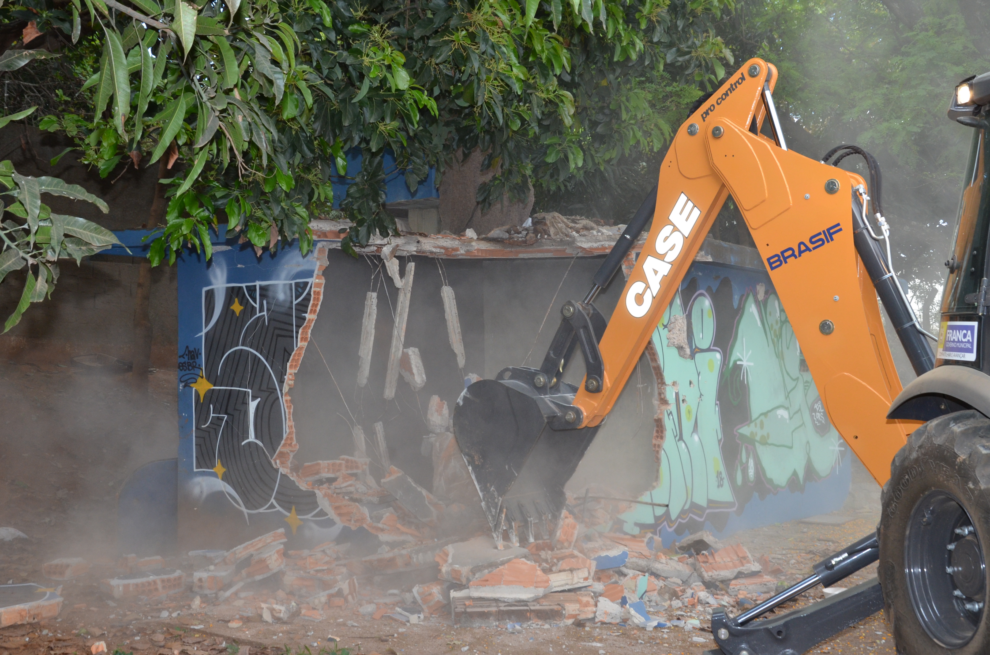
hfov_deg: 43.7
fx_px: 1235
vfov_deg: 29.7
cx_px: 495
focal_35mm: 45
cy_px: 328
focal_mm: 30
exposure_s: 1/250
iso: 800
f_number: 8
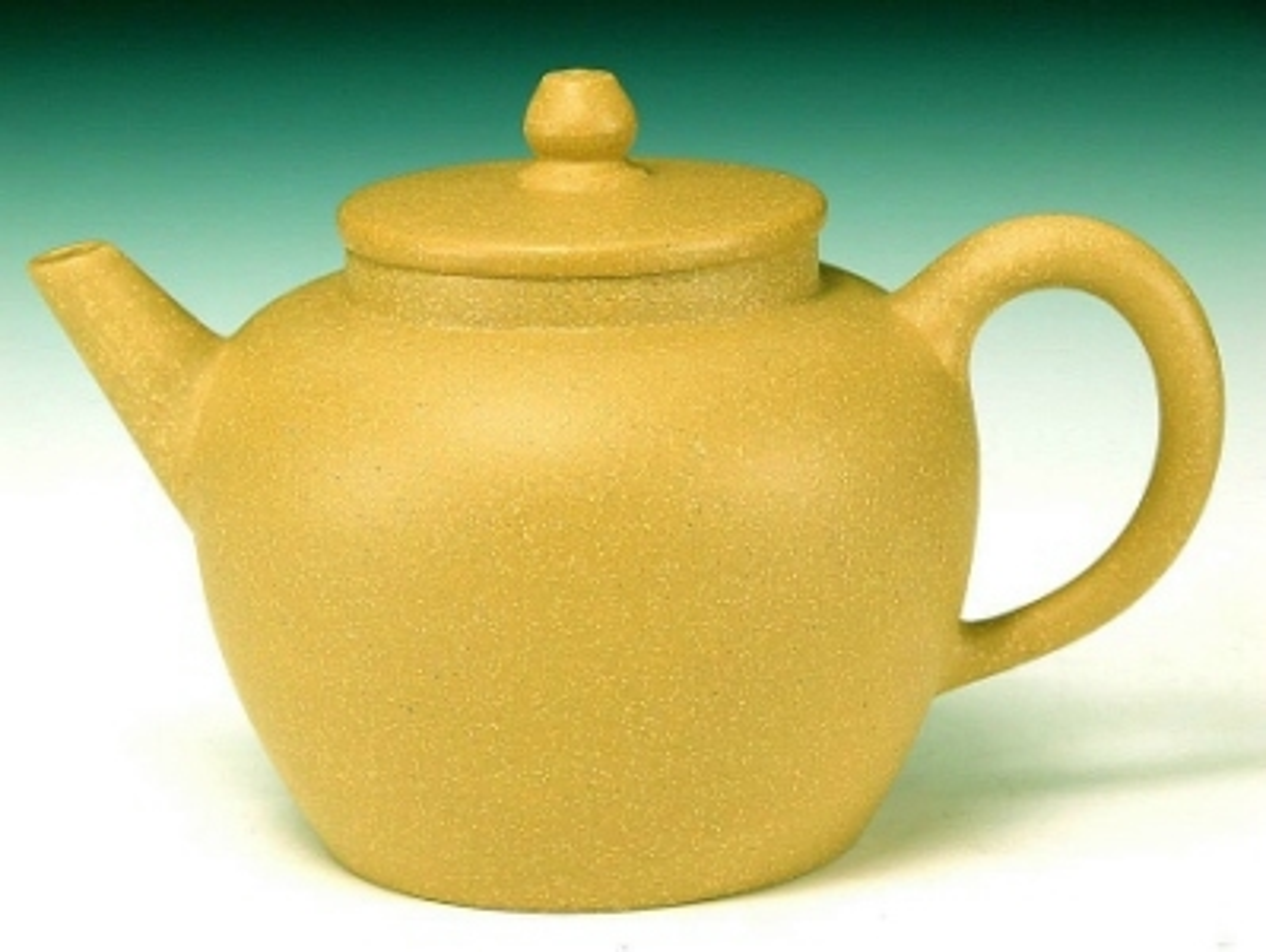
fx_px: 5344
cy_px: 476
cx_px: 633
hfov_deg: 13.5
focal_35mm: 146
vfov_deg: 10.2
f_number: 7.8
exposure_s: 1/7
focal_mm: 37.7
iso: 100
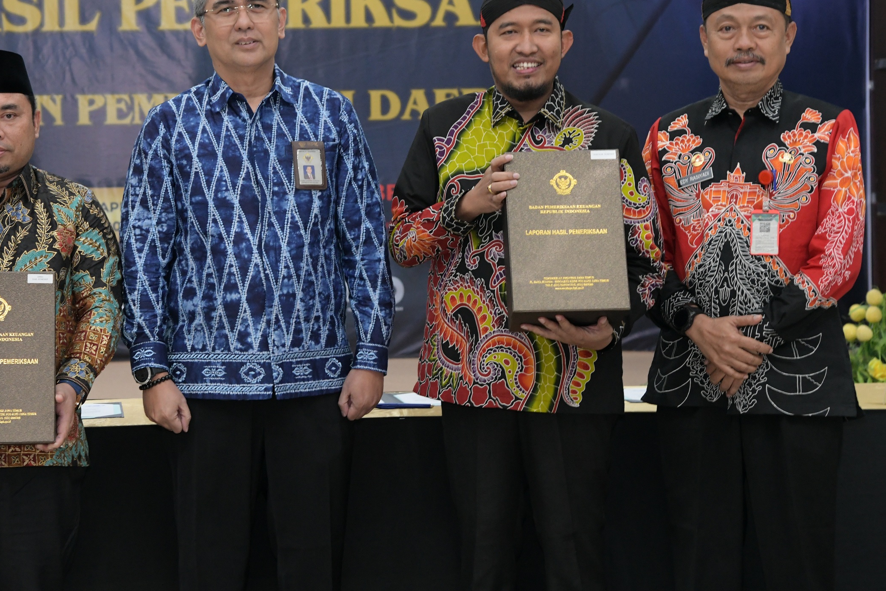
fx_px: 2559
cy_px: 194
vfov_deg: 13.1
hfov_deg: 19.6
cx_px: 267
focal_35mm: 104
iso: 2500
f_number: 5
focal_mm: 70
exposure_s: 1/60
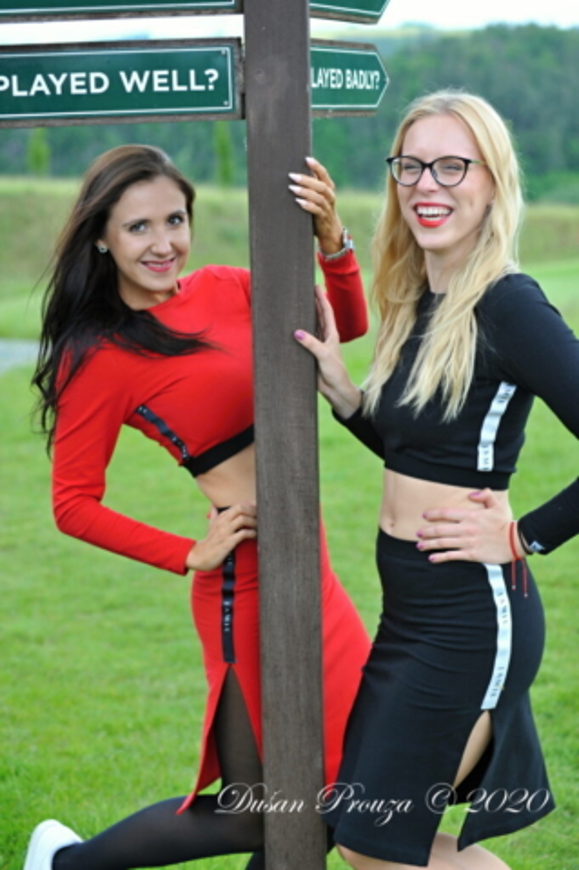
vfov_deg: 25.4
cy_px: 435
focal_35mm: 80
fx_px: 1934
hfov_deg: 17.0
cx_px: 290
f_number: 5
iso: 400
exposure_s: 1/800
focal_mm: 80
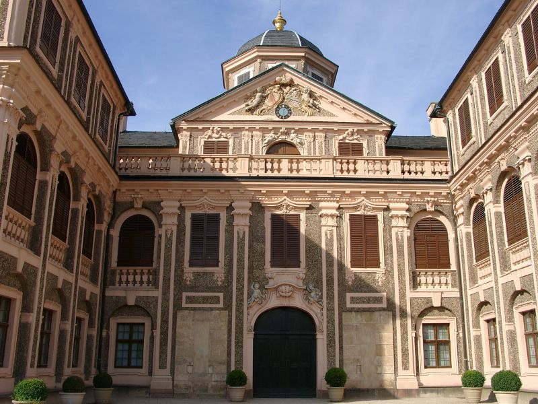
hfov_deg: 54.0
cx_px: 269
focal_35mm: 34
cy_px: 202
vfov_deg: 41.8
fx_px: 528
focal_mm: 7.13
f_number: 4
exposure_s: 1/658
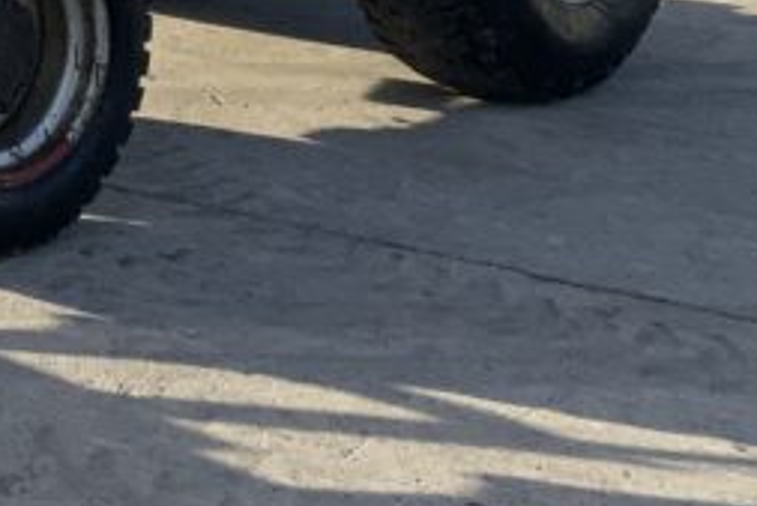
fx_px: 2567
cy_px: -272
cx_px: -111
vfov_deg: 10.8
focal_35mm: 122
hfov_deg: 16.2
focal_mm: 3
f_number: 1.8
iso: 16
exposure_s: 1/1055
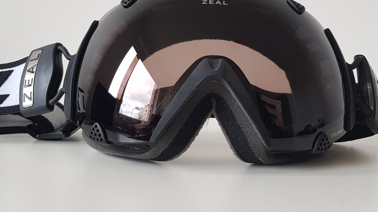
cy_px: 78
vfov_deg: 38.7
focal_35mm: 30
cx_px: 197
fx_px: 301
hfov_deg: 64.3
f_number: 1.7
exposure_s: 1/46
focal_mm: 4.2
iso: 160
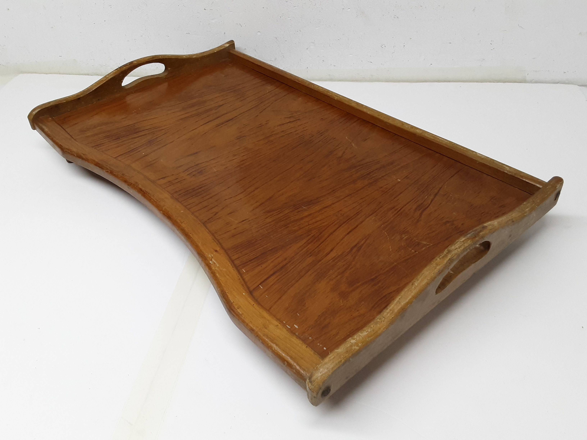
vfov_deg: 49.7
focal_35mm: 28
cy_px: 220
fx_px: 475
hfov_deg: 63.4
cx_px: 294
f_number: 1.9
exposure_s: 1/50
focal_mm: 2.9
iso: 80
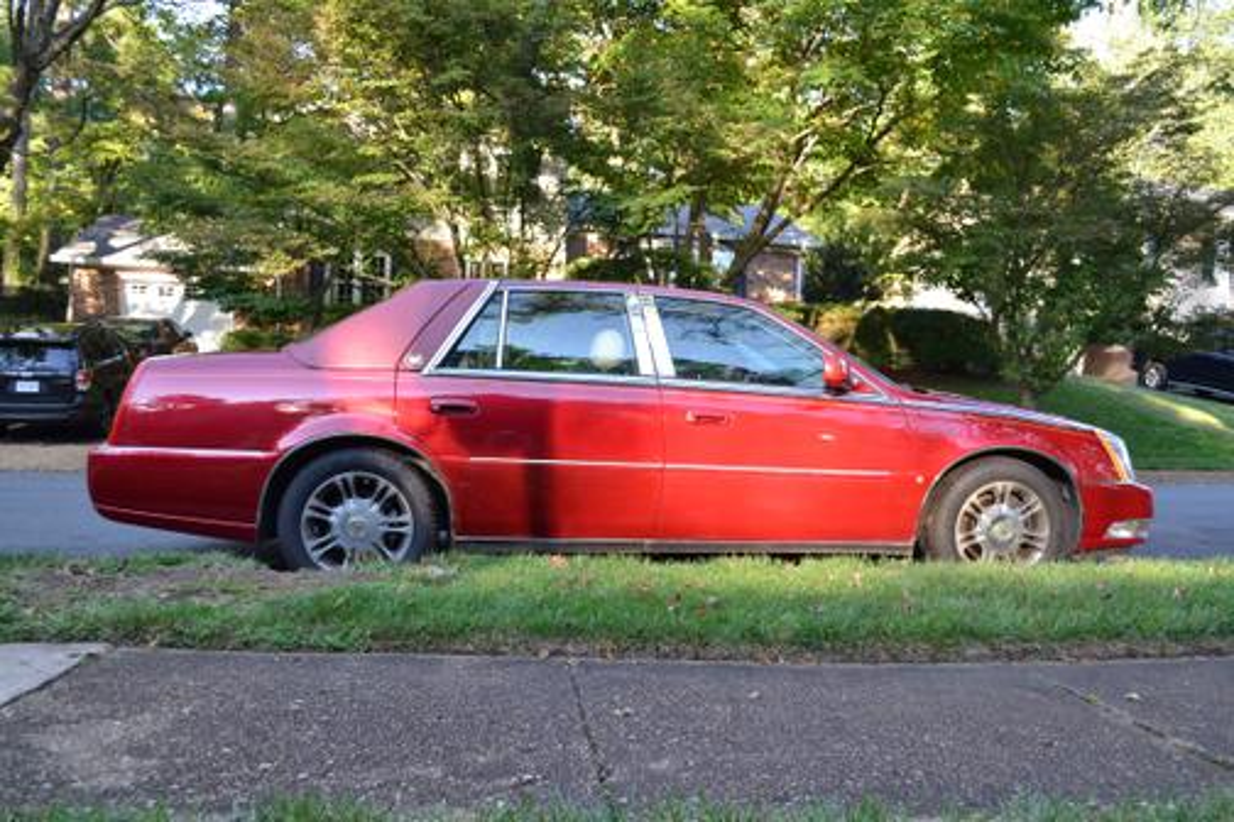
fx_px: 1028
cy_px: 411
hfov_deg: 61.9
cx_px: 617
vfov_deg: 43.6
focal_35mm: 30
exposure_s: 1/125
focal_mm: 20
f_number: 5.6
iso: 400
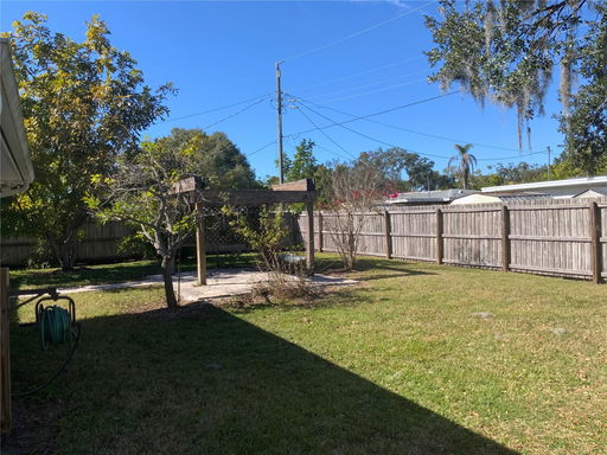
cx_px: 304
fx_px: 509
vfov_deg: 48.2
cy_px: 228
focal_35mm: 29
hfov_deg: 61.7
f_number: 1.8
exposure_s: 1/1342
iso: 16
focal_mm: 3
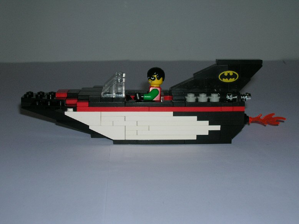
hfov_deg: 33.2
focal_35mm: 58
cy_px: 112
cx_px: 150
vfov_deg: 25.2
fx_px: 501
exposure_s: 1/60.1
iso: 50
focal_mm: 9.7
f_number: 3.5
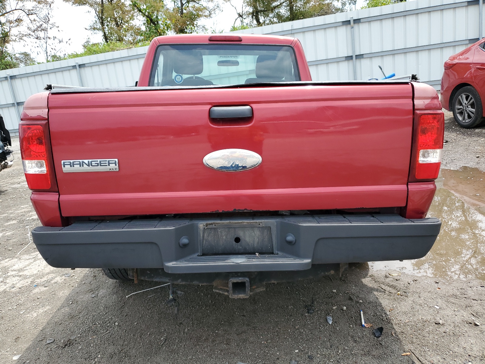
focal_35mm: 26
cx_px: 242
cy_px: 182
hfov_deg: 67.3
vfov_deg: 53.1
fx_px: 364
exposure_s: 1/1111
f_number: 1.5
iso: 50
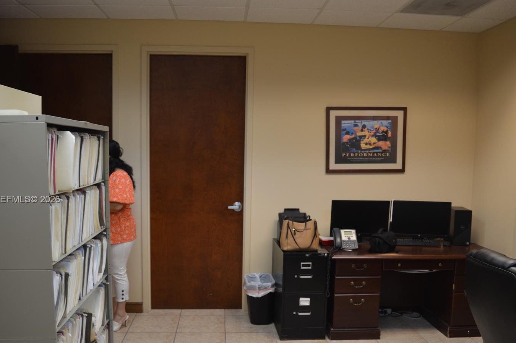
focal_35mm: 32
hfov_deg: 58.7
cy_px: 200
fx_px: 458
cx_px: 247
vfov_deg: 40.9
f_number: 4
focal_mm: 18
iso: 400
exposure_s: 1/60
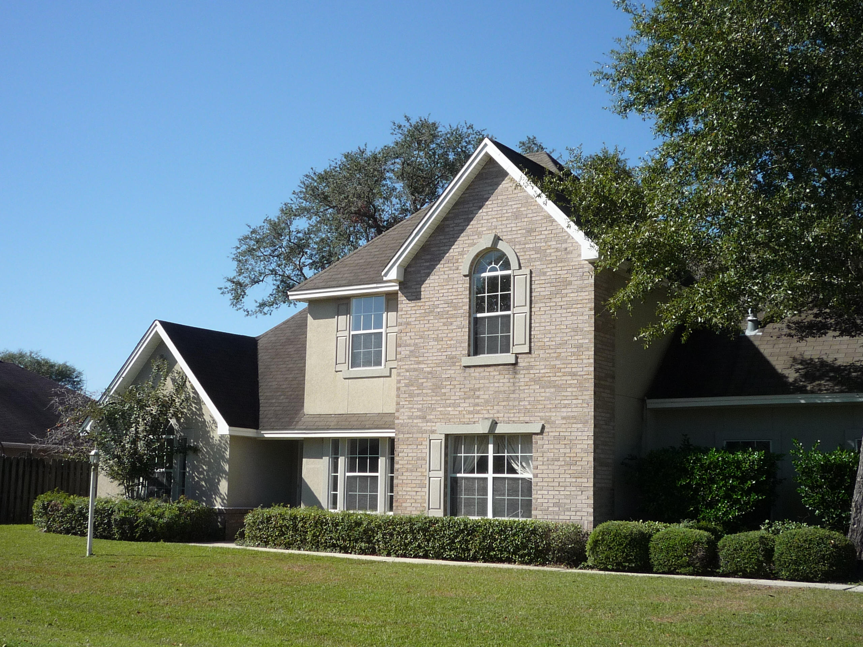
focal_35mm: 46
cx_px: 432
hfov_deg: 41.2
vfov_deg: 31.5
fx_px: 1147
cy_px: 324
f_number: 5
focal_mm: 5.8
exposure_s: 1/500
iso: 100
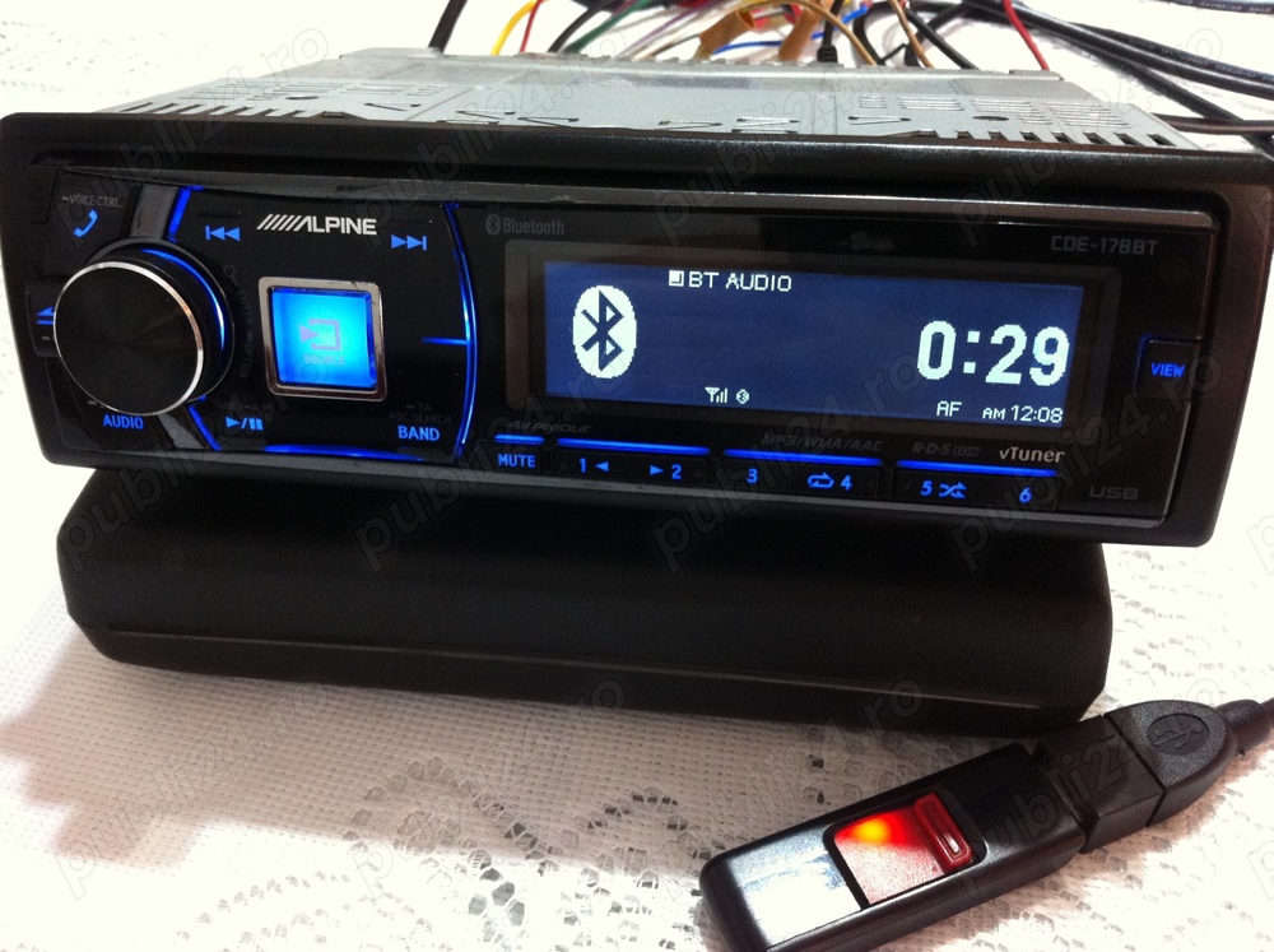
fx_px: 1286
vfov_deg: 40.6
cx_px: 637
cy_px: 476
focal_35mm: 35
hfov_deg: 52.7
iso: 250
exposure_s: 1/15
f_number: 2.8
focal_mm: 3.85
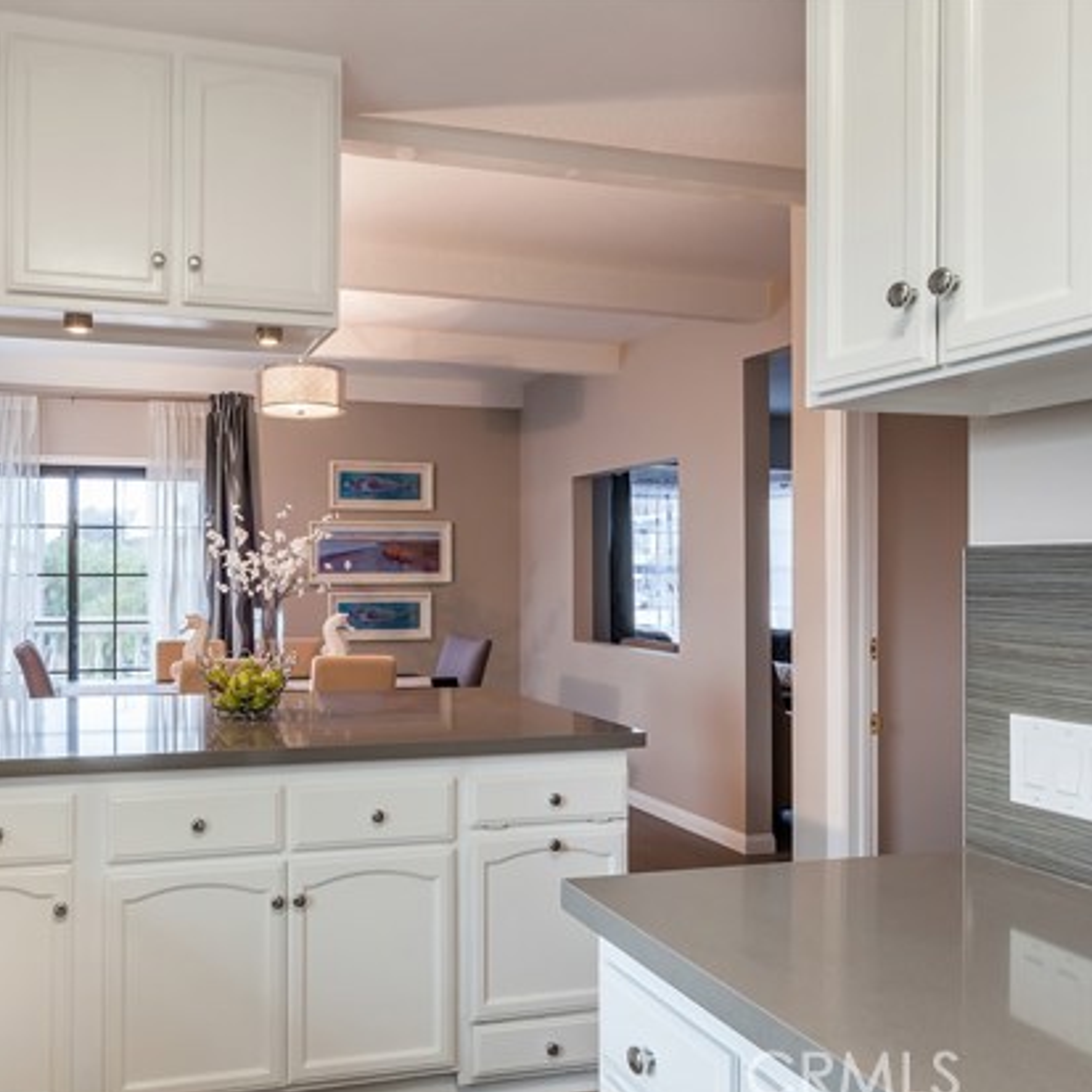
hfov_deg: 58.8
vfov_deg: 61.6
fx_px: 916
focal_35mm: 26
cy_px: 551
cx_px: 291
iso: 200
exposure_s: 1/6
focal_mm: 13
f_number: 14
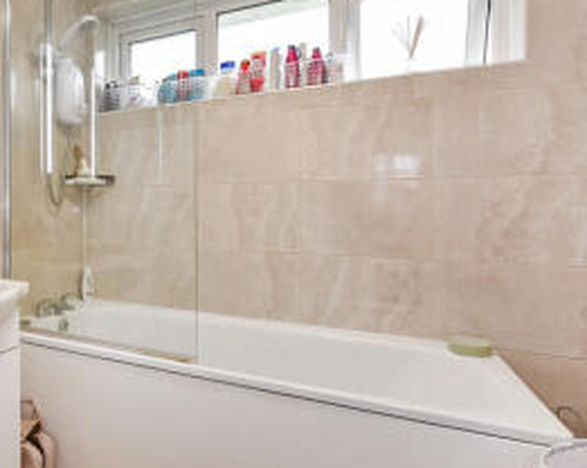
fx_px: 416
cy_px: 217
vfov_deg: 58.6
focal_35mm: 24
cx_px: 115
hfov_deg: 64.0
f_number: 8
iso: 400
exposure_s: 1/25
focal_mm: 14
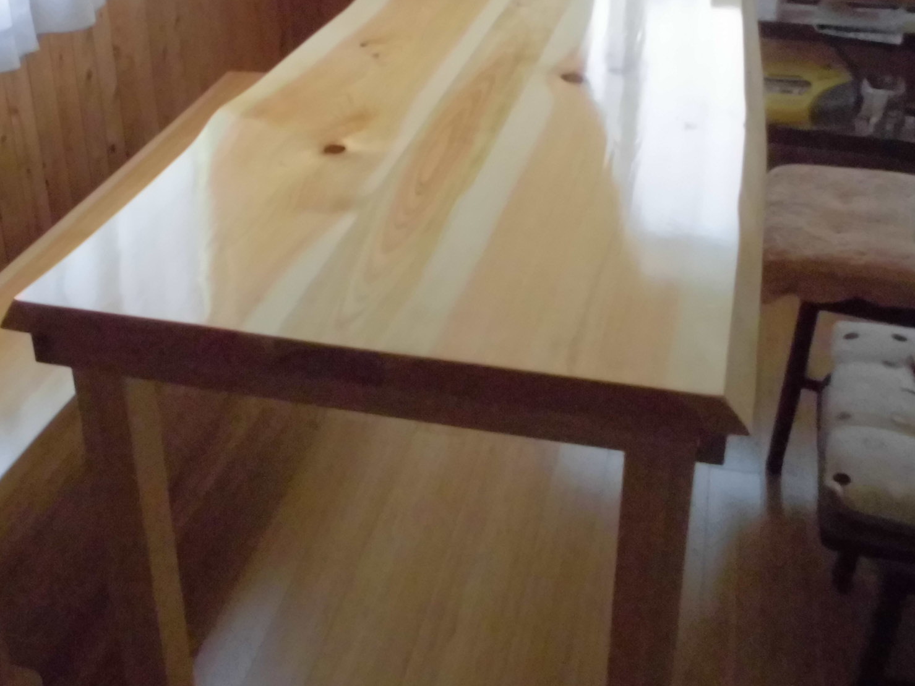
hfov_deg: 41.7
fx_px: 1189
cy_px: 172
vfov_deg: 31.6
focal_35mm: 45
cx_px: 337
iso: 800
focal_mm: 4.6
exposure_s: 1/60
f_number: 3.5
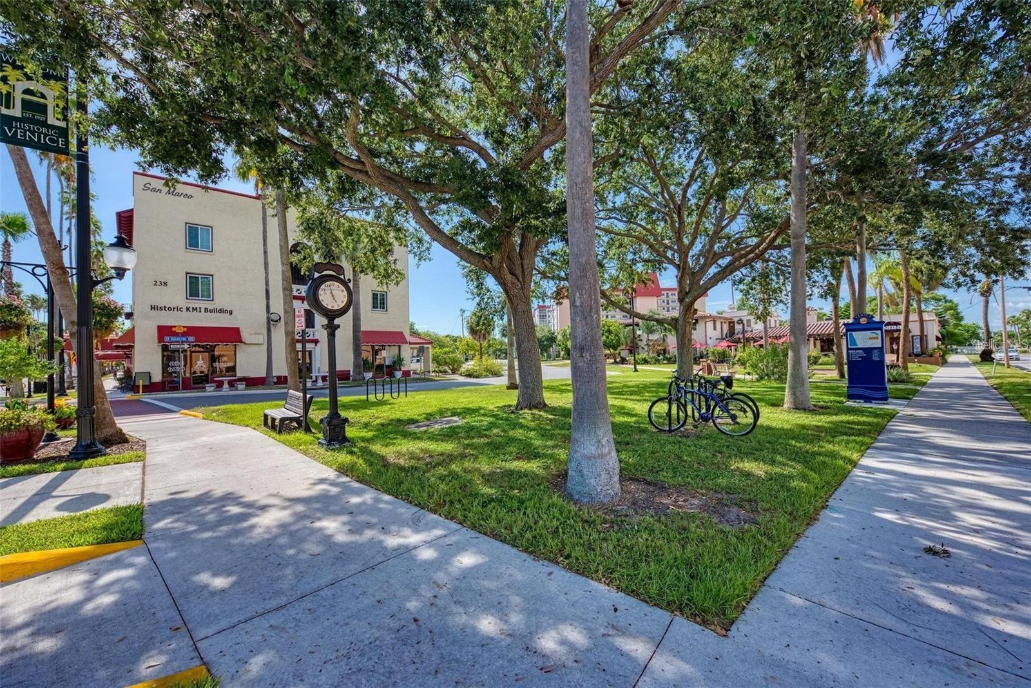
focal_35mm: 14
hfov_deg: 104.2
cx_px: 516
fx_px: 401
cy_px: 344
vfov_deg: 81.3
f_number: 7.1
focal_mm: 14
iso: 250
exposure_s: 1/200
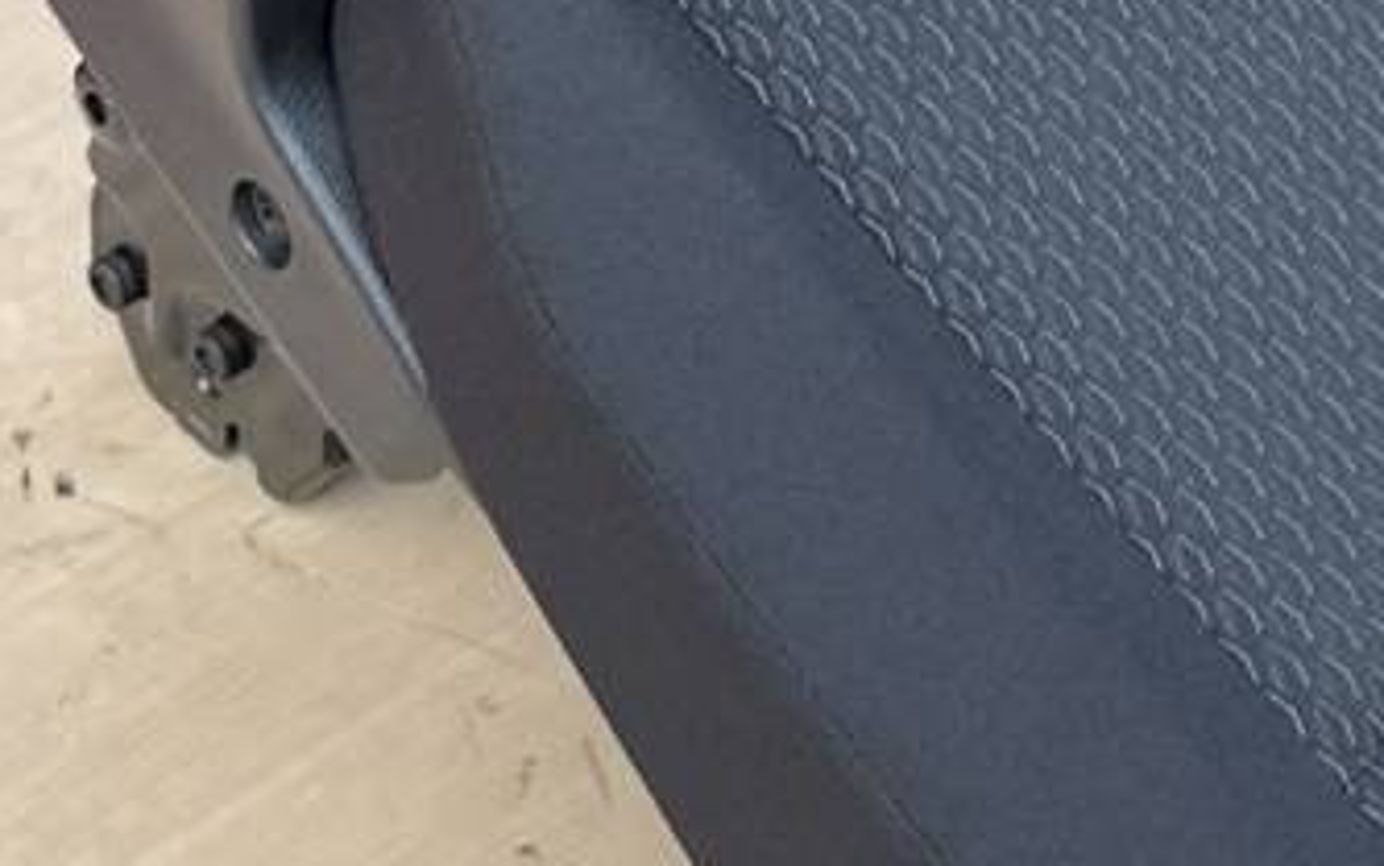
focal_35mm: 132
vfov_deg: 9.0
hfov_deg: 15.8
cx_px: 887
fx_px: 4981
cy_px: -1156
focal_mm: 5.1
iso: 40
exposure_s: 1/191
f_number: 1.6
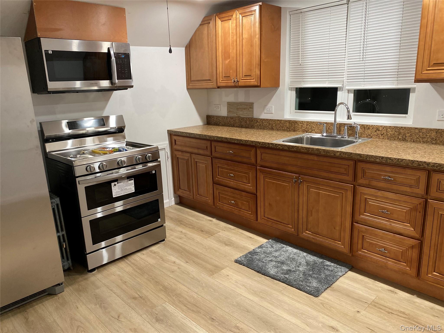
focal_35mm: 26
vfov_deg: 53.1
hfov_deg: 67.3
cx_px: 222
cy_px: 166
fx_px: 333
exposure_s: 1/60
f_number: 1.8
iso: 200
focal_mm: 4.25
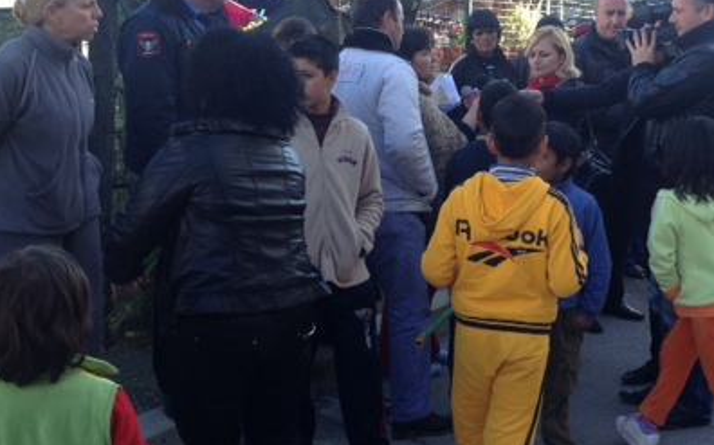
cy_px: 193
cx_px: 483
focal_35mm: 60
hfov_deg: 33.7
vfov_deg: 21.6
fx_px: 1167
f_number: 2.4
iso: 50
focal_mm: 4.28
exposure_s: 1/236
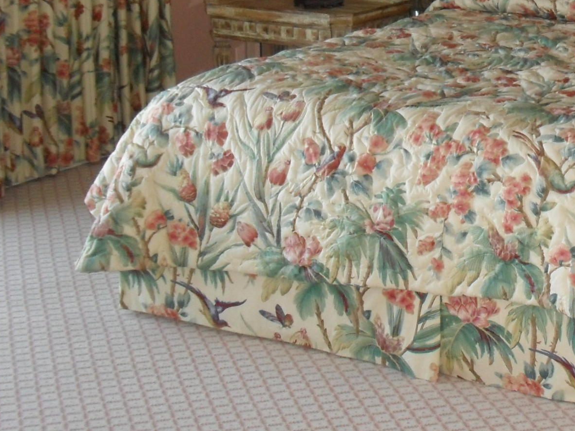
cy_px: 5
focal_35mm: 89
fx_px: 1478
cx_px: 633
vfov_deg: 16.3
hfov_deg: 20.9
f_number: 3.2
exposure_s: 1/45
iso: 160
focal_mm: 6.3
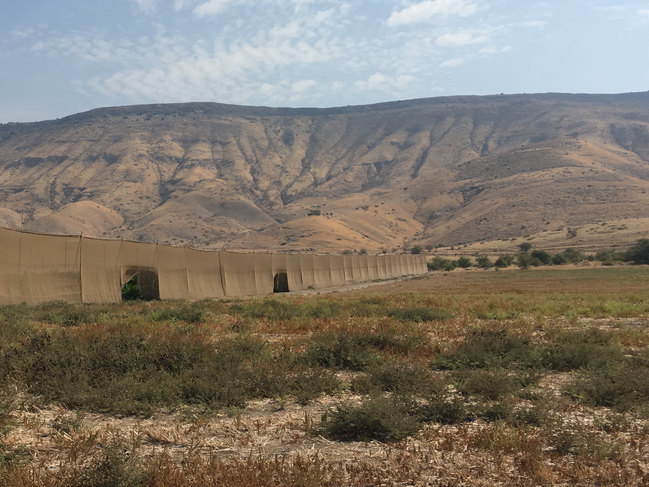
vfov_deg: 28.9
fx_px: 937
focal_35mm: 50
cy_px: 152
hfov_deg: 37.9
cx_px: 235
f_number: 2.2
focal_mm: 4.15
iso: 25
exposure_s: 1/2137
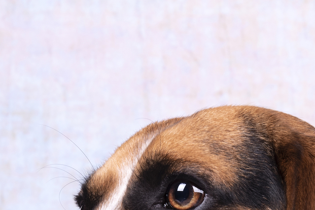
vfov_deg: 7.6
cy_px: 322
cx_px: 197
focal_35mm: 177
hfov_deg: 11.6
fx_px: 1550
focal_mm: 55
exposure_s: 1/125
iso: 250
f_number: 11
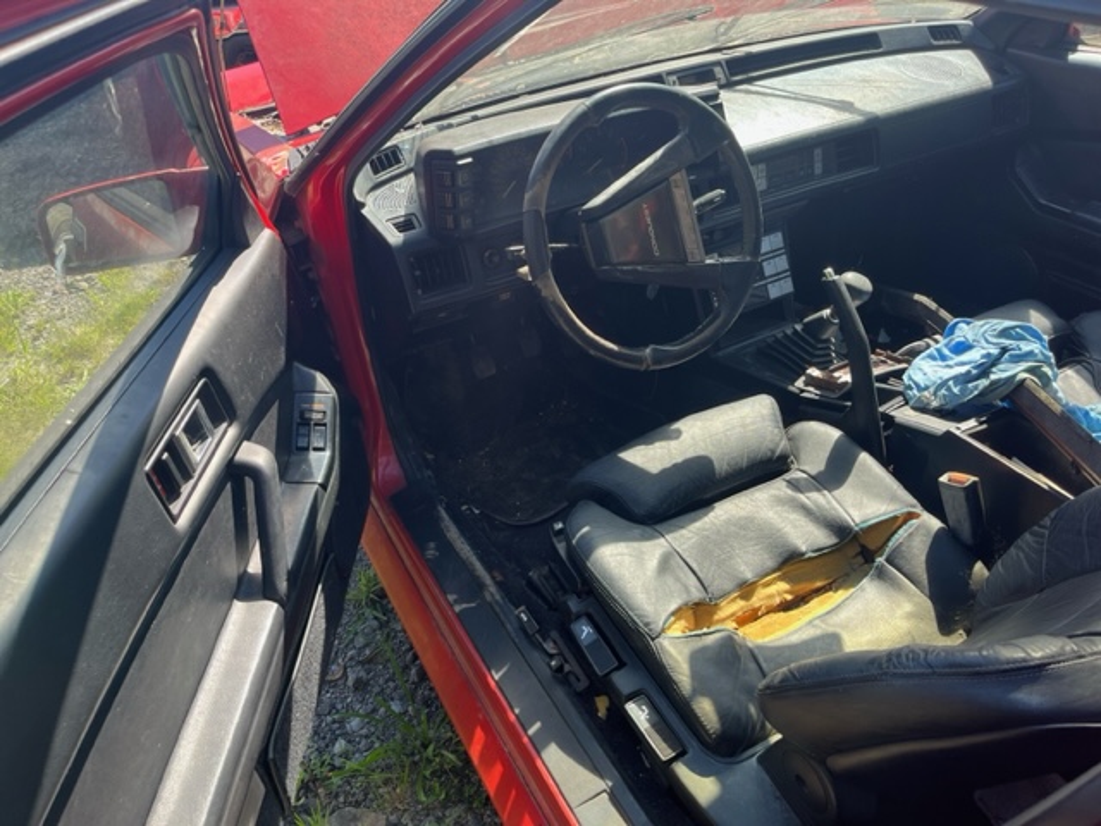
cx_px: 550
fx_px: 827
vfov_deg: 53.1
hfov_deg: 67.3
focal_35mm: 26
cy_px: 413
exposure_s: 1/370
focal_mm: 5.1
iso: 50
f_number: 1.6
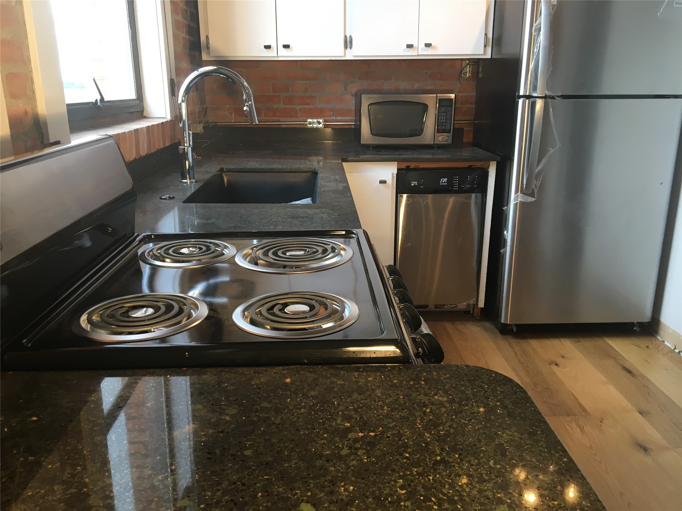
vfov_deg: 48.2
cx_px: 341
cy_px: 256
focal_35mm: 29
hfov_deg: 61.7
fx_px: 571
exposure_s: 1/30
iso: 25
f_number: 2.2
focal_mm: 4.15
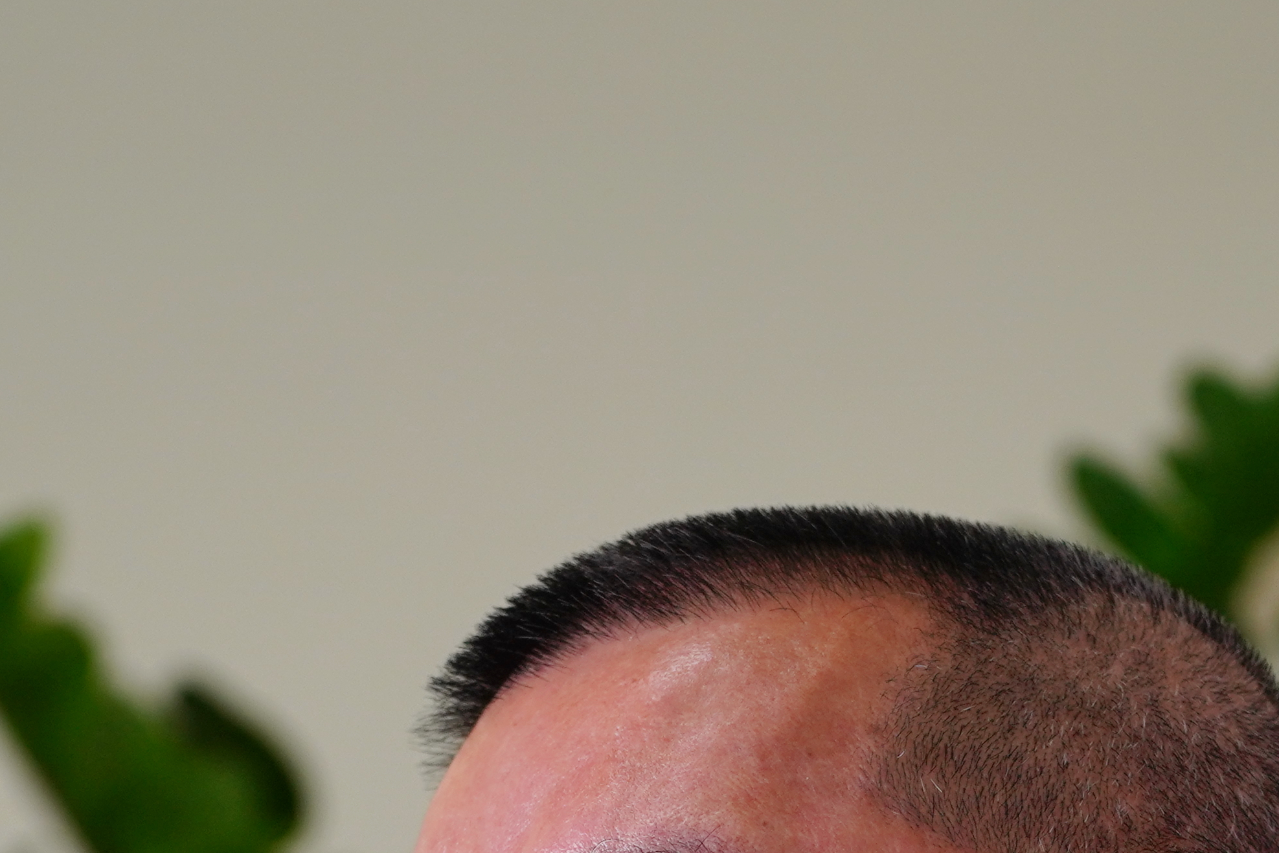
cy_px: 1211
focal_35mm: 319
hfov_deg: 6.5
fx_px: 11333
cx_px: 642
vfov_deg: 4.3
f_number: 4
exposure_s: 1/200
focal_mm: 105
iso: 250
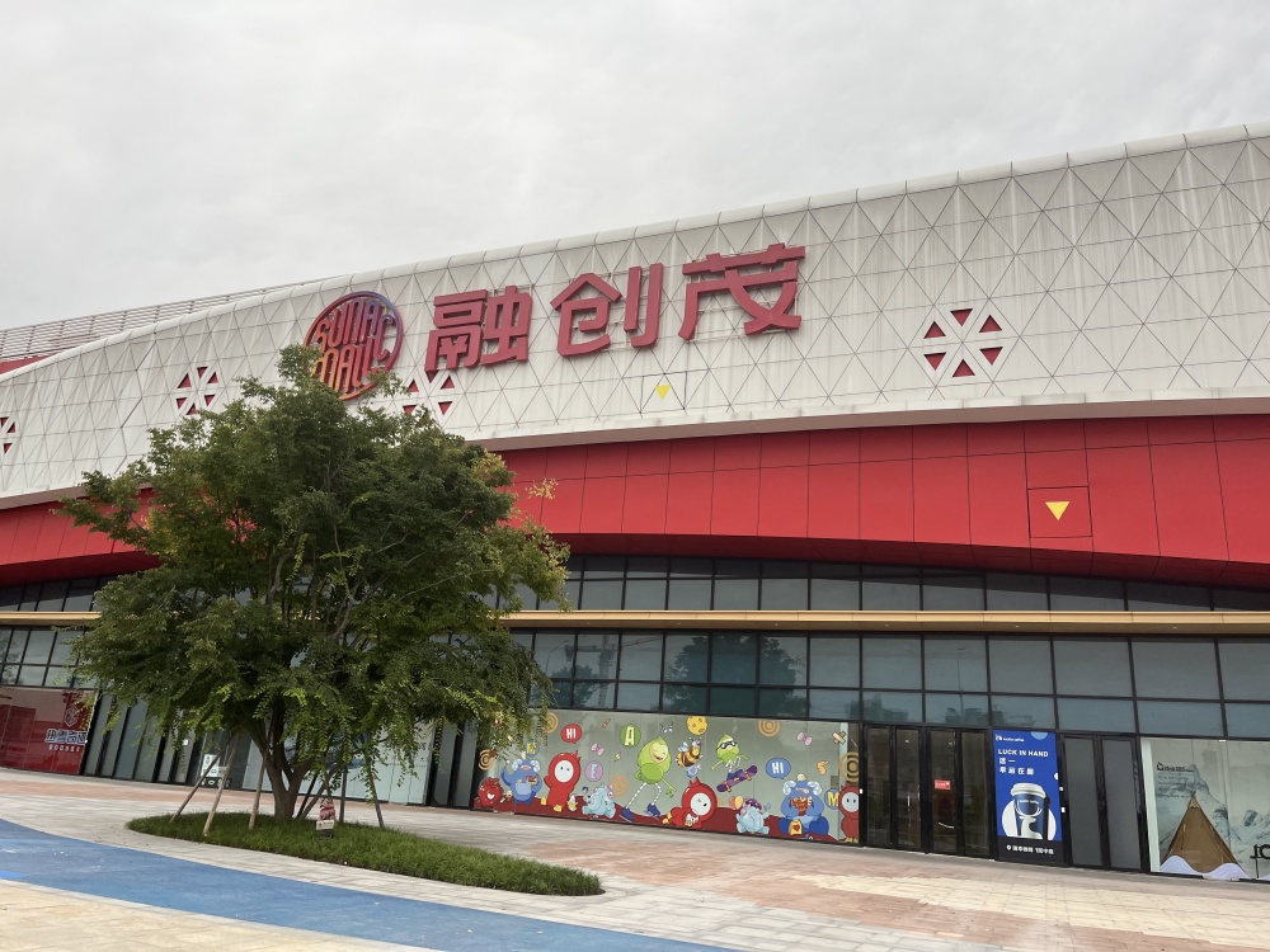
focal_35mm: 26
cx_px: 635
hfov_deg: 67.3
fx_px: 954
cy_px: 476
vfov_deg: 53.1
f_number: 1.6
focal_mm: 5.1
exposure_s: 1/378
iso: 50
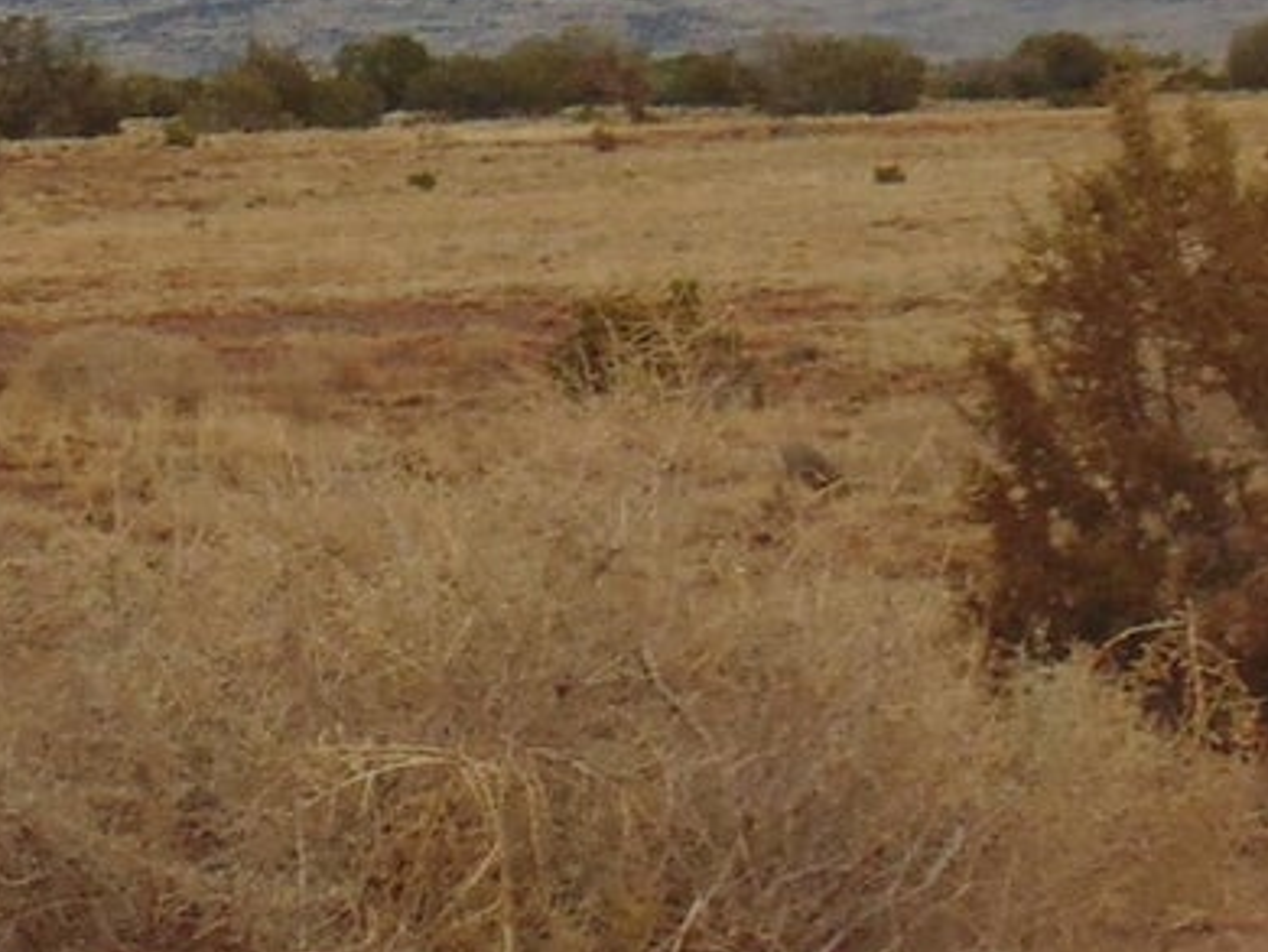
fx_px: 6011
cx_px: 483
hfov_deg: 12.0
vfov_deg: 9.1
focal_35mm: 164
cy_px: 315
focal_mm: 5.4
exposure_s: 1/200
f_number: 8
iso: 80
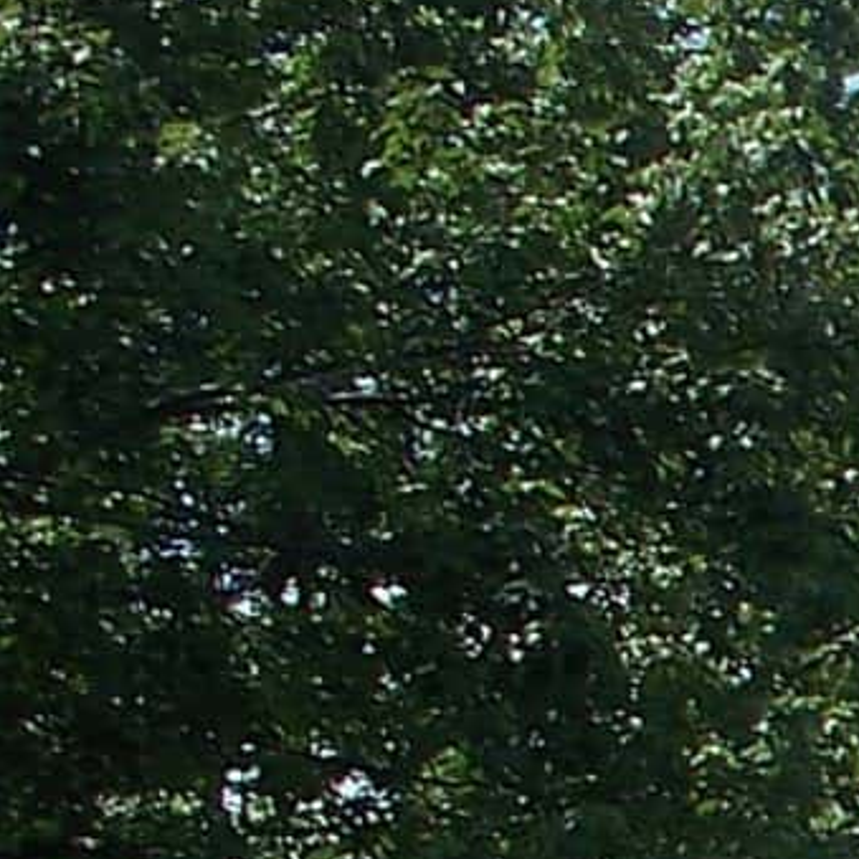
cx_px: 3200
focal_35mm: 240
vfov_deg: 6.9
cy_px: 2073
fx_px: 6738
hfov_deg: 6.2
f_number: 5
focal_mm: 7.54
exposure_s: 1/500
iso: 80
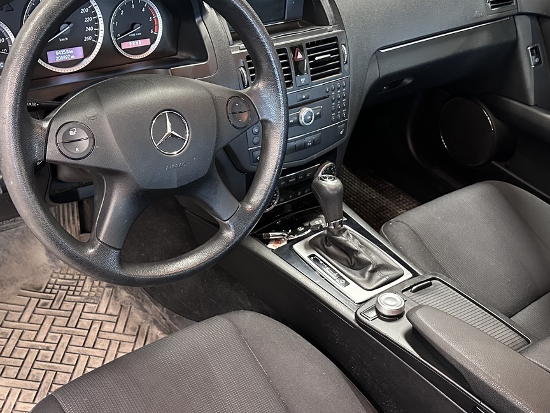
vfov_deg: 35.9
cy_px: 242
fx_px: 636
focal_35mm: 40
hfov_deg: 46.6
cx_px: 227
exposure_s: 1/33
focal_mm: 6.86
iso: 640
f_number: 1.78
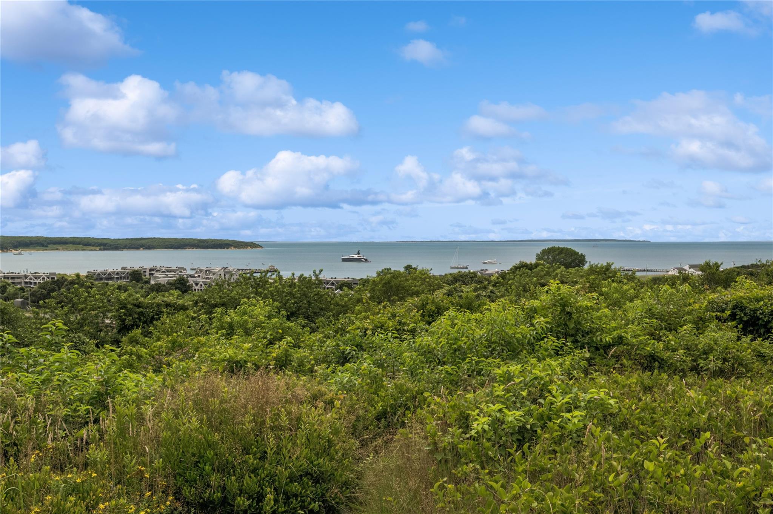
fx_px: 773
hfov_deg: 53.2
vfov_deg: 36.8
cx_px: 386
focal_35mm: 36
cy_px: 257
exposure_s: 1/500
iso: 64
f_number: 11
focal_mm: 24
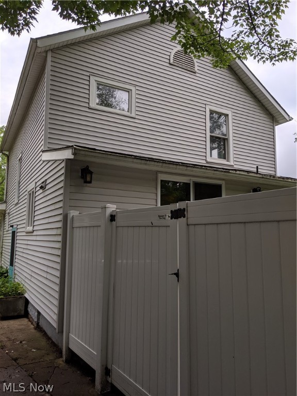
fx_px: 309
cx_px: 148
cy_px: 198
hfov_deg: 51.4
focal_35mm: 27
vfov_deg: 65.3
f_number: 1.8
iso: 52
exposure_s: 1/479
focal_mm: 4.44
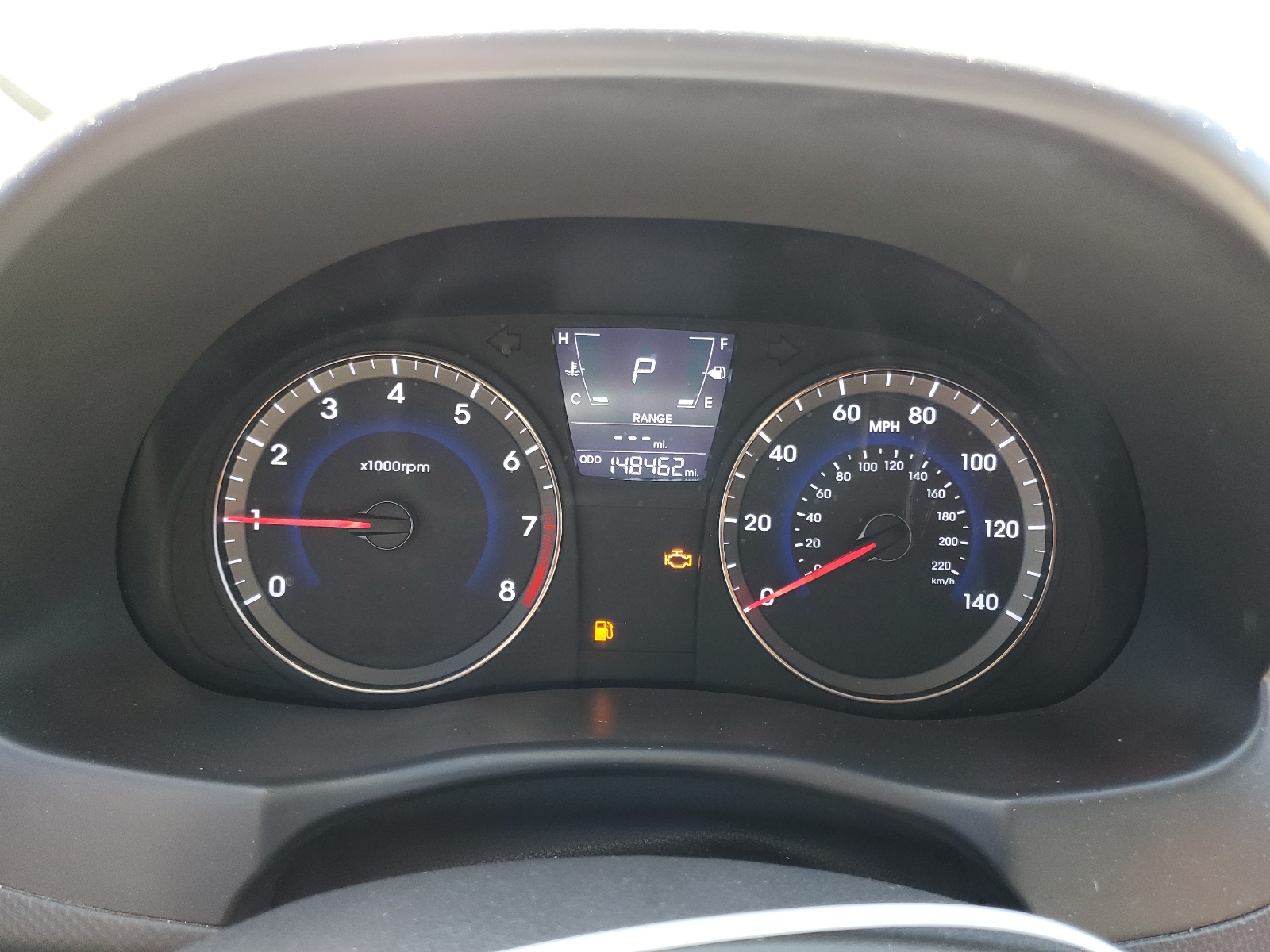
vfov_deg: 53.1
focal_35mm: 26
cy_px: 476
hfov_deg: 67.3
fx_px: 954
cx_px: 635
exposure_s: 1/60.2
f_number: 1.5
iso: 97
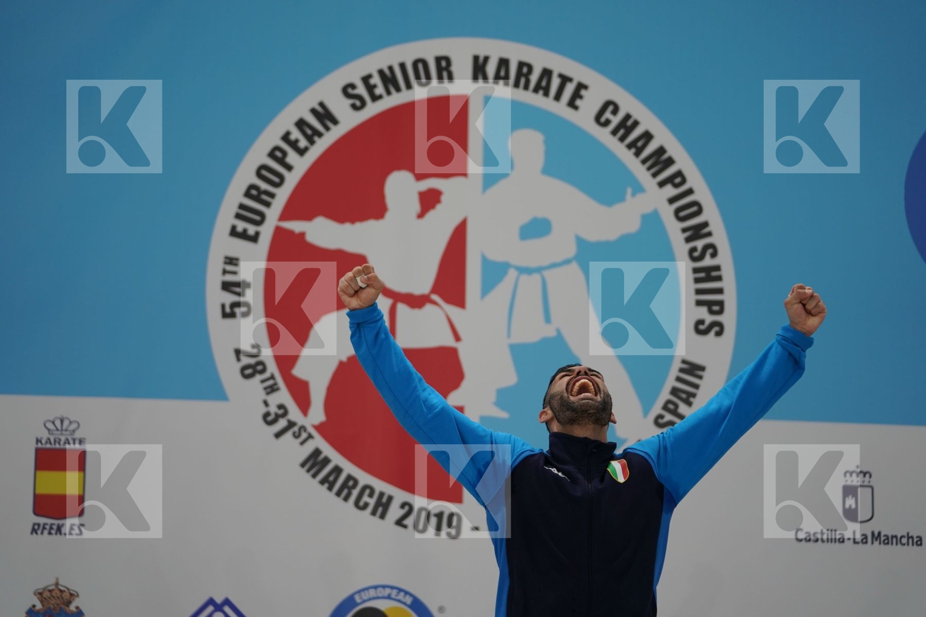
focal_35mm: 119
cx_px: 463
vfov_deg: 11.5
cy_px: 308
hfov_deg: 17.2
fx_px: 3061
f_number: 2.8
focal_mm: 119
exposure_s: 1/250
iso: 640
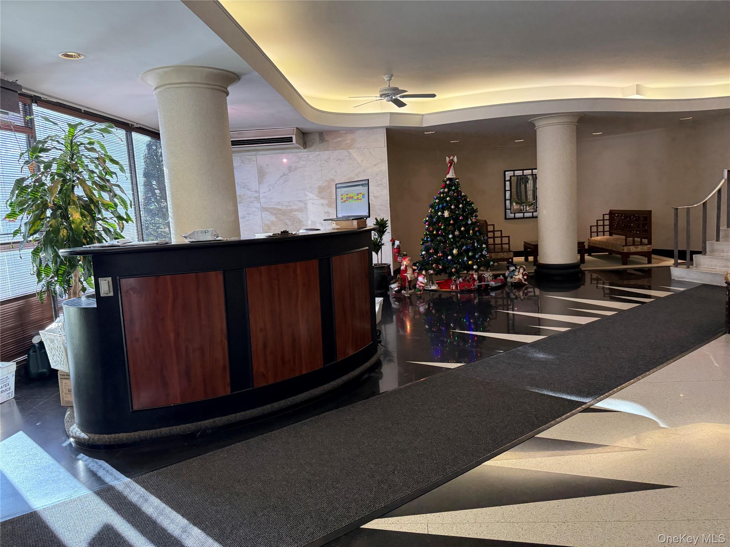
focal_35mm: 24
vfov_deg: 56.8
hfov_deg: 71.6
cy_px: 274
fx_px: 506
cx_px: 365
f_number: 1.78
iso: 320
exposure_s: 1/120
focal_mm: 6.76
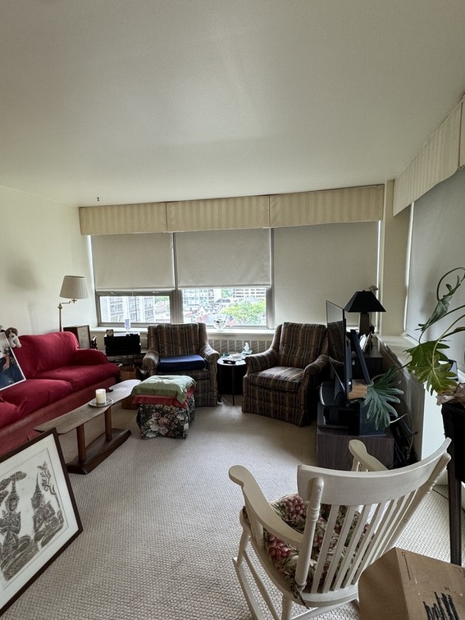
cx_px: 235
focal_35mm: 20
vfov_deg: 81.6
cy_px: 331
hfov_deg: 66.0
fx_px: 358
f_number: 2.2
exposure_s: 1/60
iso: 200
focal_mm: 2.22
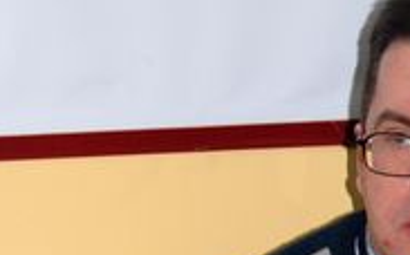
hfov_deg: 13.8
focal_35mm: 146
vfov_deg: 8.8
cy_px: 336
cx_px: 504
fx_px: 1634
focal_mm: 35
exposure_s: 1/60
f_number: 4.8
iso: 200
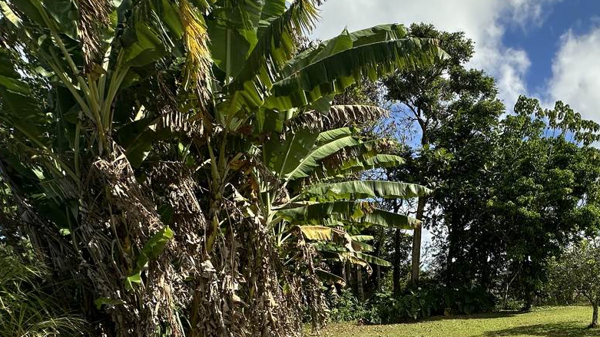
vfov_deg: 40.5
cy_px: 334
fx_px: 398
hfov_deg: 68.7
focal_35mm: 25
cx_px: 457
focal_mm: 2.22
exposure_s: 1/1247
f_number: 2.2
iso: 40
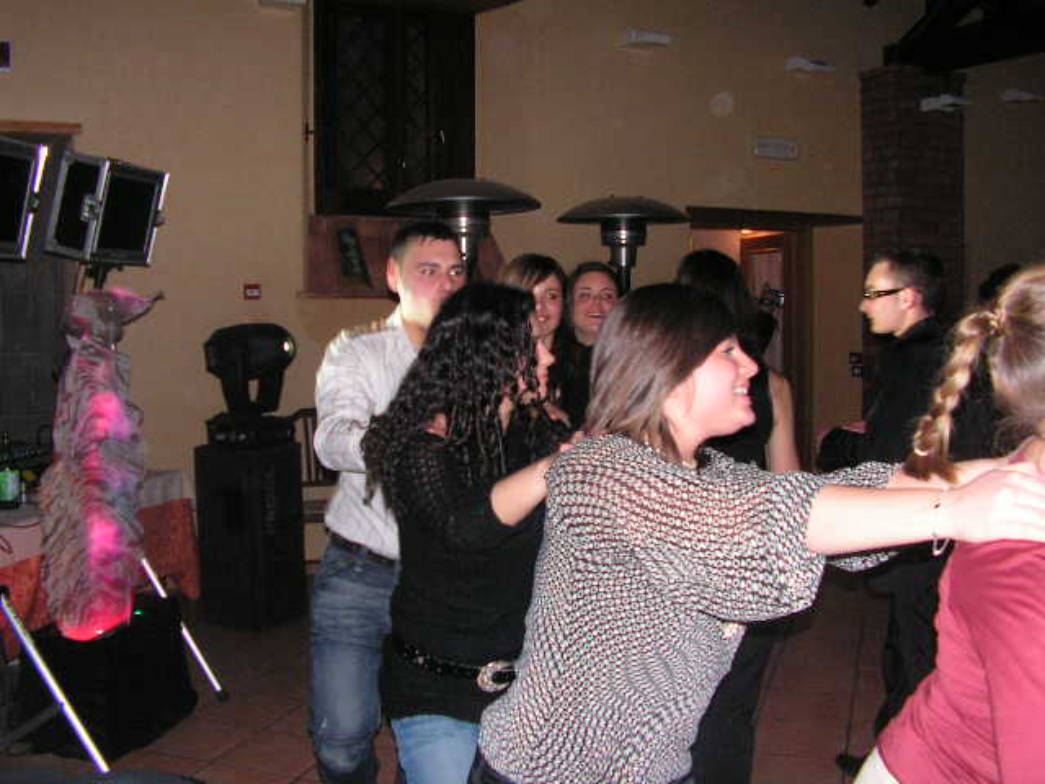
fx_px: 1087
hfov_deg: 51.4
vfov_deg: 39.7
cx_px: 522
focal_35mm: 36
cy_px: 392
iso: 200
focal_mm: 6
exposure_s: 1/40
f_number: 3.2
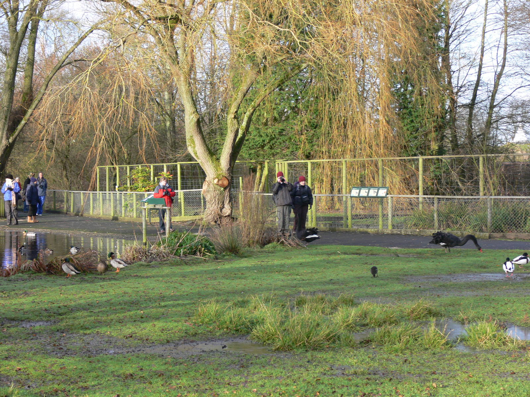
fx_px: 1439
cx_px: 265
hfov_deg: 20.9
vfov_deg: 15.7
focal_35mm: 94
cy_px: 198
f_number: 4.5
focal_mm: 19.8
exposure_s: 1/100
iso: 80
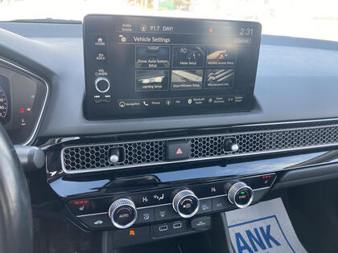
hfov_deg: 63.4
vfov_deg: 49.7
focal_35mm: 28
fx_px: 273
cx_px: 169
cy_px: 126
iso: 80
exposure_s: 1/121
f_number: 1.8
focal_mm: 3.99
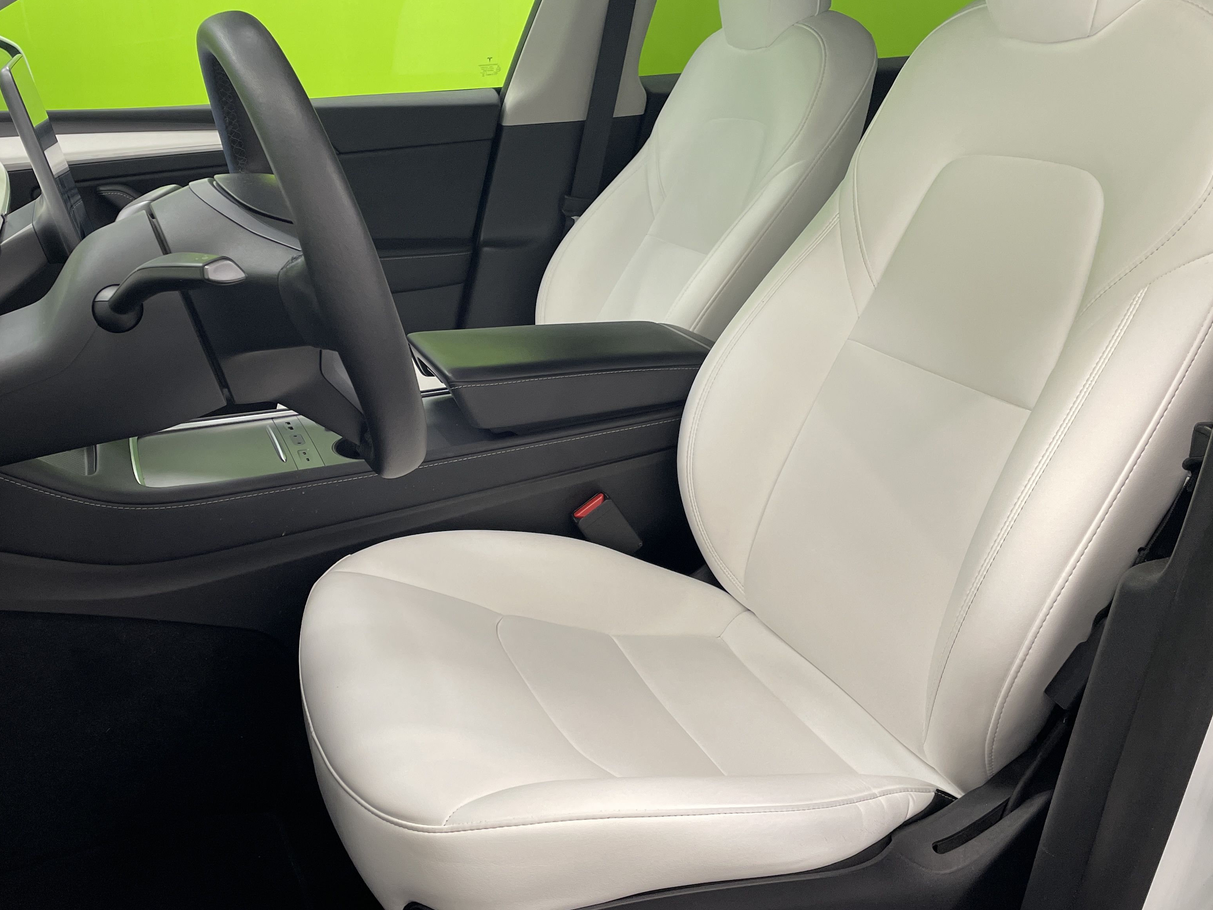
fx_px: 1191
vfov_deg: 41.7
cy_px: 390
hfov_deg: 53.7
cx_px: 509
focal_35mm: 34
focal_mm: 4.2
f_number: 1.6
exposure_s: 1/100
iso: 100
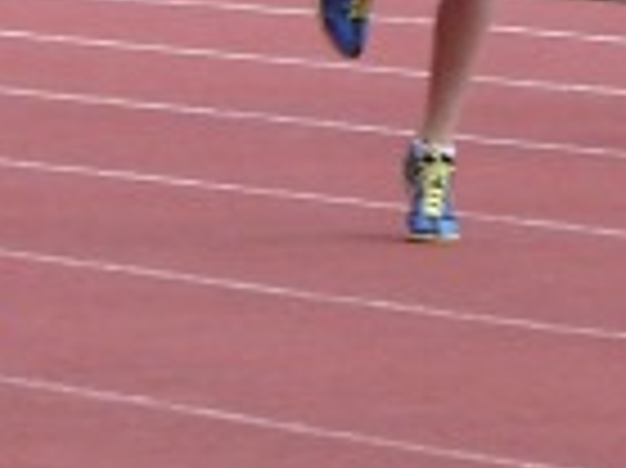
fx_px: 6360
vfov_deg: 4.2
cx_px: -225
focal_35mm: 352
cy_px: -194
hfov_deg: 5.6
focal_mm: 19.4
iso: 100
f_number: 3.7
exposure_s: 1/640
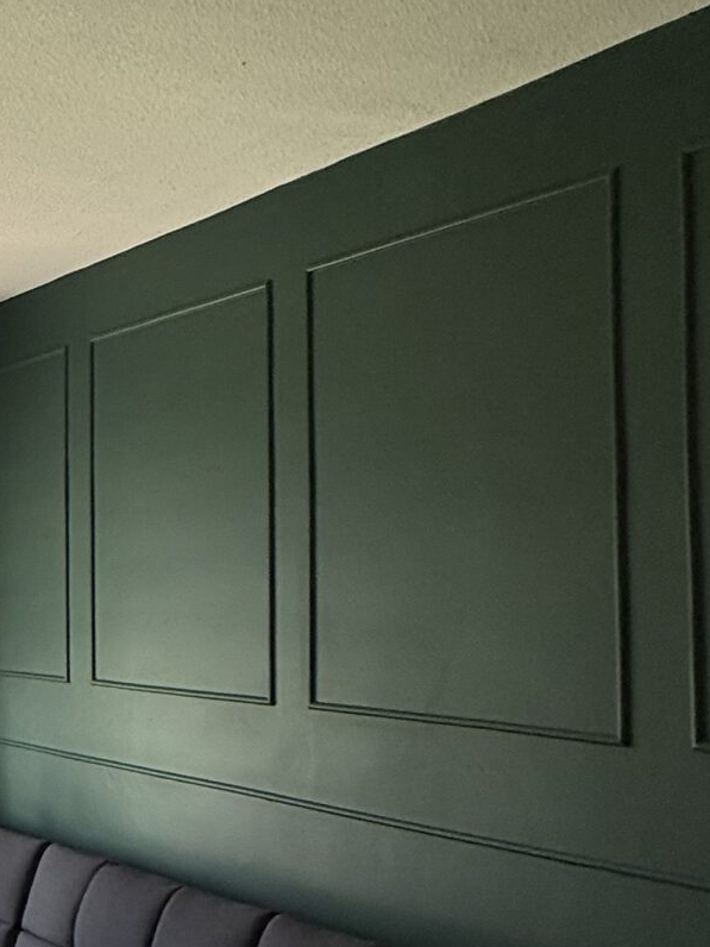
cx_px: -357
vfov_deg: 41.9
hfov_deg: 24.8
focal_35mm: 45
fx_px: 1231
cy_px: 556
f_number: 2.2
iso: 64
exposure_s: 1/218
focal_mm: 2.22
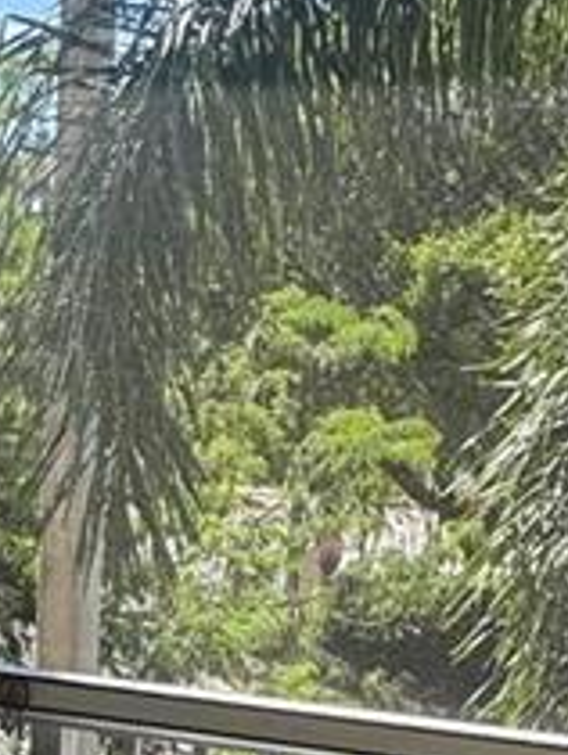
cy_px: 777
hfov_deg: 18.3
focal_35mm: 80
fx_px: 1747
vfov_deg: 23.3
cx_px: 122
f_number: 2.2
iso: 40
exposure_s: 1/373
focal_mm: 2.22
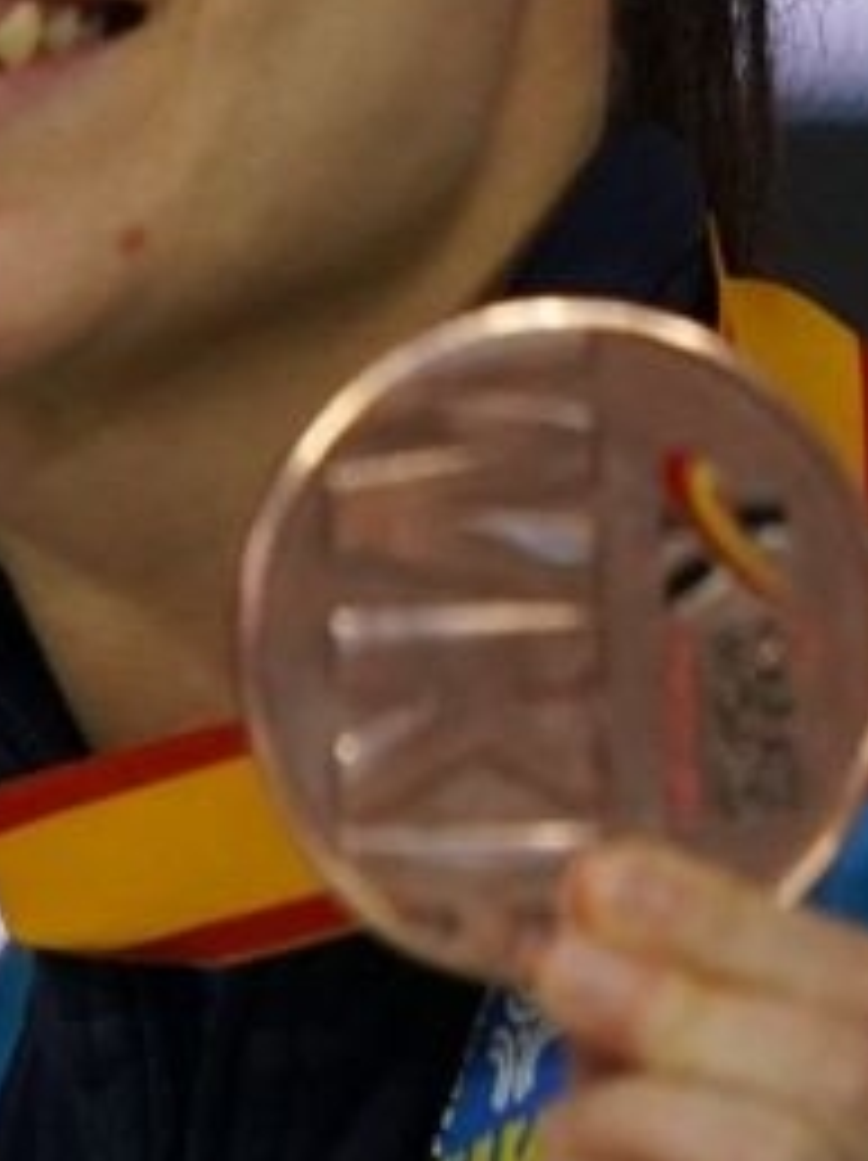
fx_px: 89918
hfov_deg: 0.6
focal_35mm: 2685
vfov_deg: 0.7
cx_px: -2501
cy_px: 554
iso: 2000
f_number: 2.8
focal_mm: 400
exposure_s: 1/400
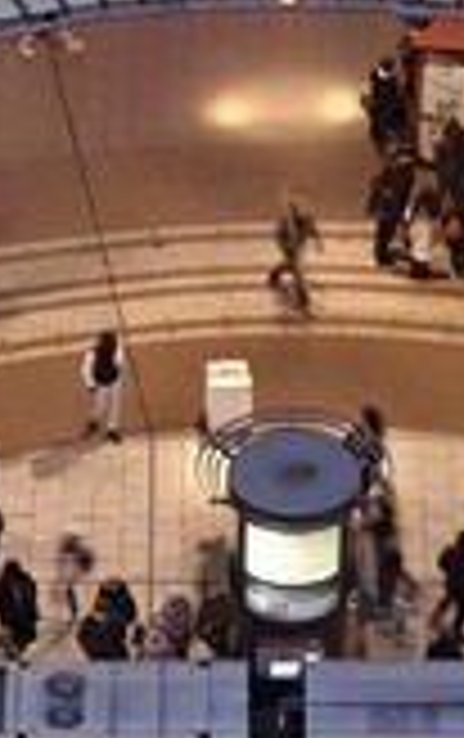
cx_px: 297
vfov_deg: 9.3
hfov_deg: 5.9
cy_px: 549
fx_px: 4516
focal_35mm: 224
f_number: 6.3
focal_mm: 86
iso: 800
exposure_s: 1/8
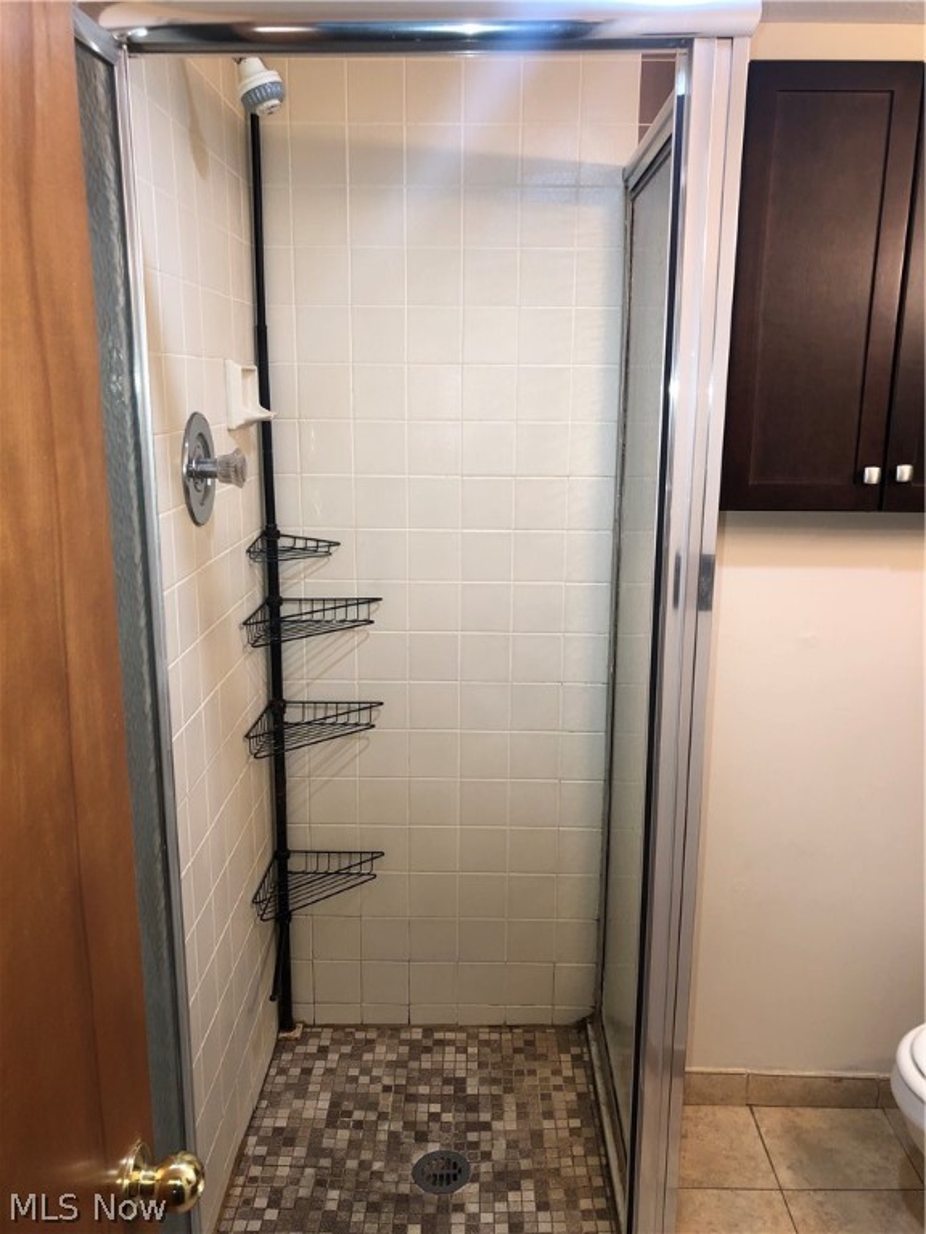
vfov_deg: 63.4
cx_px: 463
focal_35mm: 28
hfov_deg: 49.7
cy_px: 617
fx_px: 999
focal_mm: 3.99
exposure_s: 1/19
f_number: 1.8
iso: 25
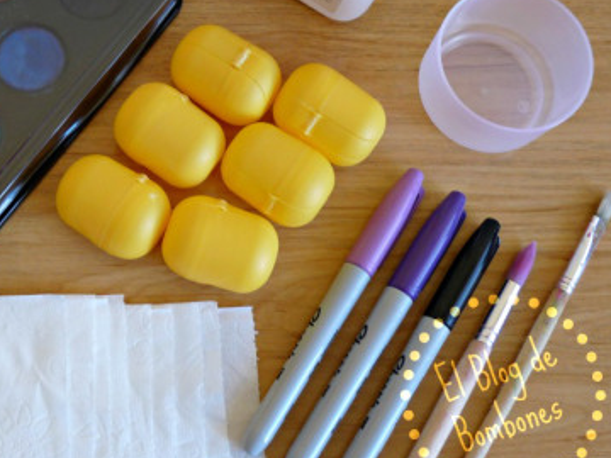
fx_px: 971
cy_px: 168
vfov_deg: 26.5
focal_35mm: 55
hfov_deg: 34.3
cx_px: 158
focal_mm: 5.9
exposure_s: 1/40
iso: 100
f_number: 3
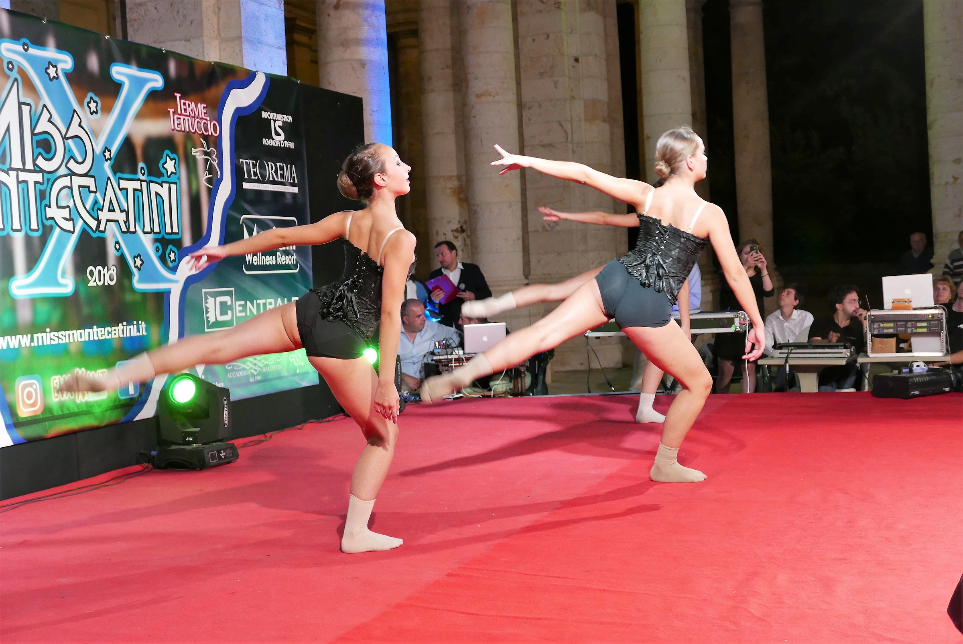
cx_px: 482
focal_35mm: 50
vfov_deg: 27.0
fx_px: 1338
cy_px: 322
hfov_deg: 39.6
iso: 1000
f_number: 2.7
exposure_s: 1/100
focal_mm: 22.7
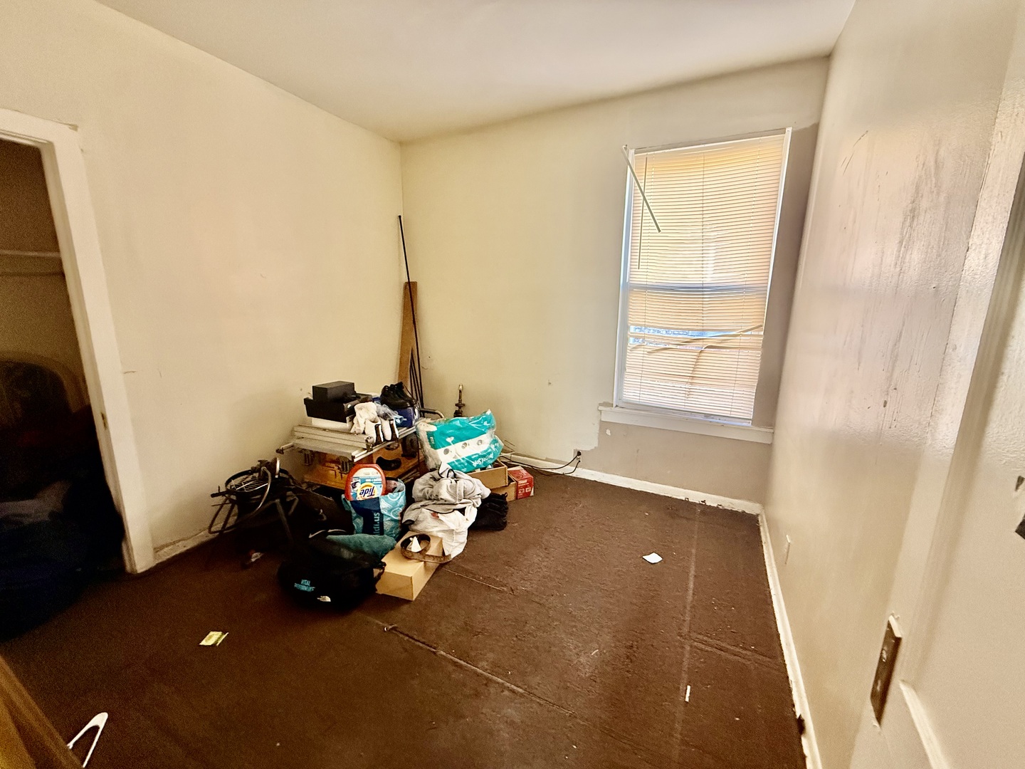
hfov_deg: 102.1
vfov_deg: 85.7
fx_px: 415
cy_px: 384
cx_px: 512
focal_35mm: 14
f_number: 2.2
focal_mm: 2.22
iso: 640
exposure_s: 1/60
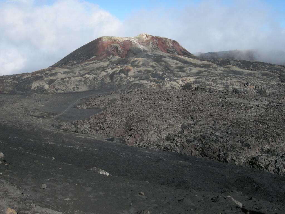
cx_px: 142
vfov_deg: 40.7
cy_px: 107
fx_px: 288
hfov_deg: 52.6
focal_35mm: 35
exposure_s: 1/337
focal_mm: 7.5
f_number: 6.1
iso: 100
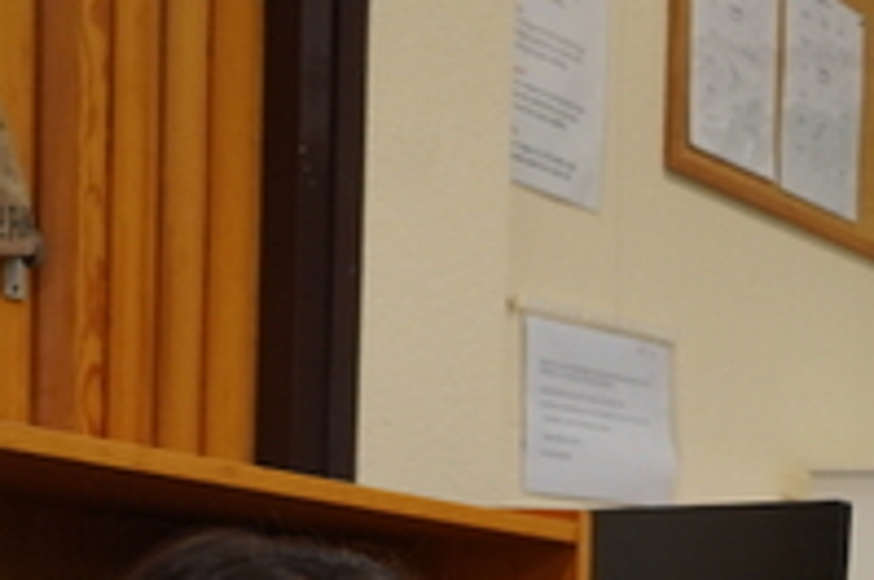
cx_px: 1506
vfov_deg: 12.0
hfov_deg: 16.6
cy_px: 980
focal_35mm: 106
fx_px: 2569
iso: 1600
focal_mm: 29
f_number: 5
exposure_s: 1/200
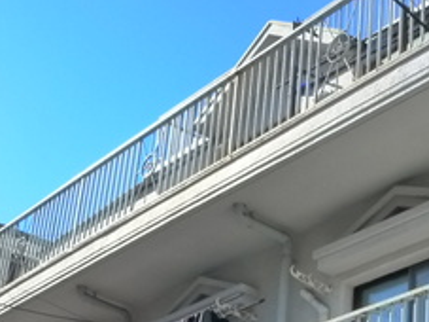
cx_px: 380
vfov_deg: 18.4
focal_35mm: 77
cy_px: 353
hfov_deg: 24.7
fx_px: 954
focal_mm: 4.5
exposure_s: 1/500
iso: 400
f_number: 3.3
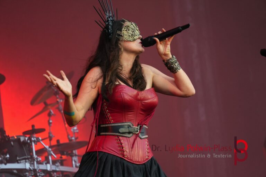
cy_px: 88
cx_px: 133
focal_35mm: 237
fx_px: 1751
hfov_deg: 8.7
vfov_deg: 5.8
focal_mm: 158
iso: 1250
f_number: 5.6
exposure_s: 1/250
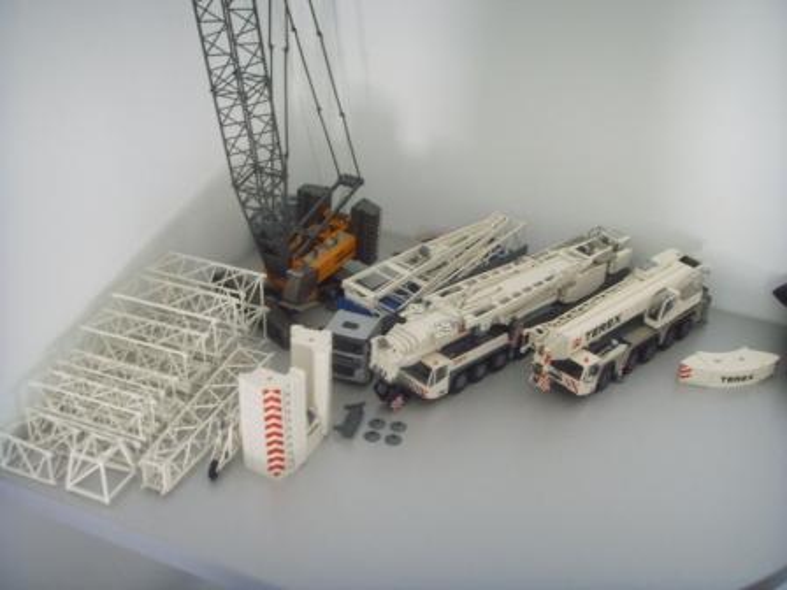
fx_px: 887
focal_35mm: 39
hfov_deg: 47.9
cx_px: 394
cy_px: 295
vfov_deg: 36.8
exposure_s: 1/6
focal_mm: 6.6
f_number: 3.5
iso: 152
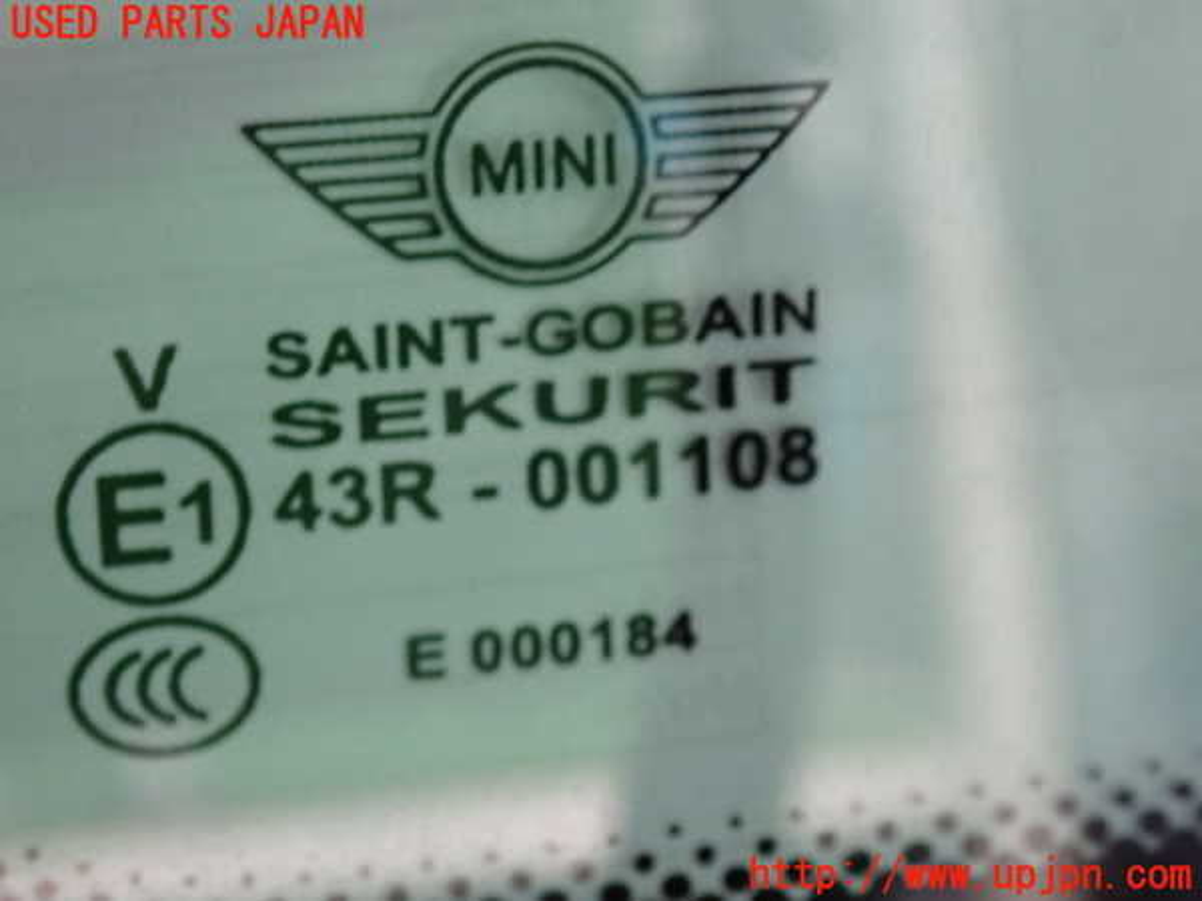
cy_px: 450
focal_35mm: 100
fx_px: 3472
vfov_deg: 14.8
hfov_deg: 19.6
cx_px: 601
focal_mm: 18
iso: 1000
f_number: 4.9
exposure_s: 1/25
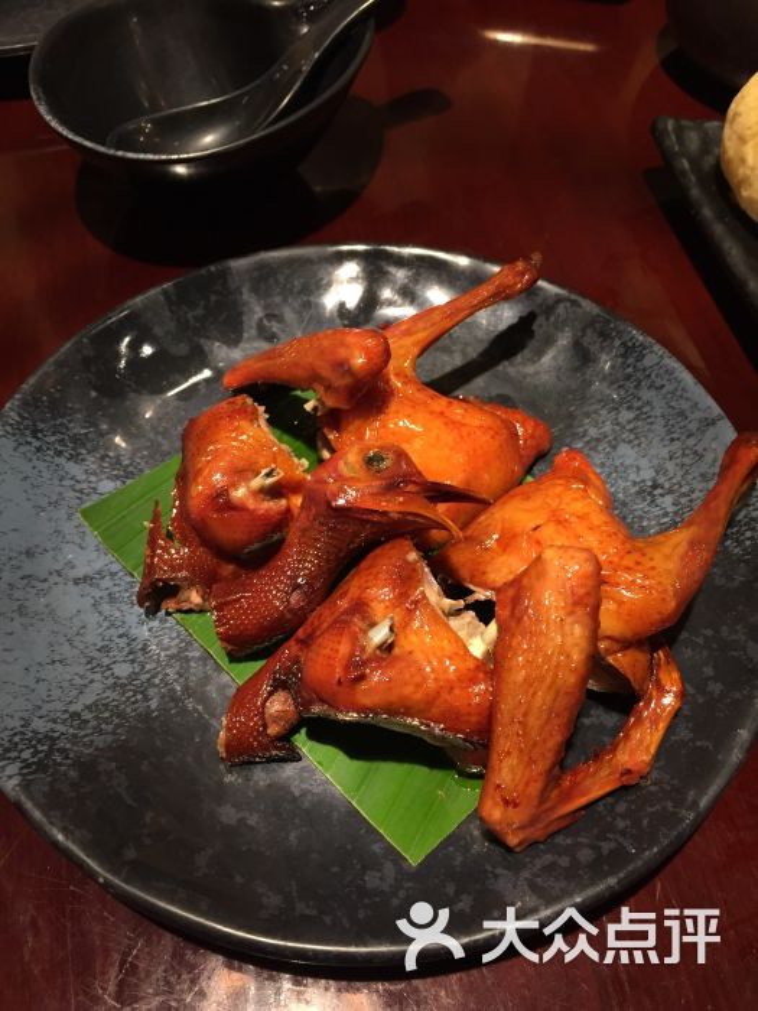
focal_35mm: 29
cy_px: 506
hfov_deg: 48.2
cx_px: 379
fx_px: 847
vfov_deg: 61.7
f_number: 2.2
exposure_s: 1/33
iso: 160
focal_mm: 4.15
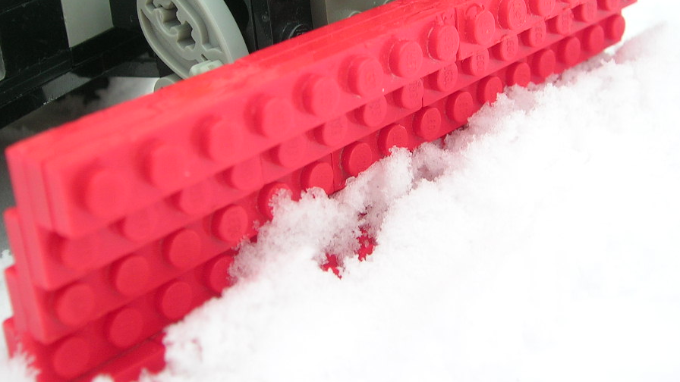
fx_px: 1190
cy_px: 130
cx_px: 339
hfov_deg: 31.9
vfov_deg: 18.2
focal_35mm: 66
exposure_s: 1/102
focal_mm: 8
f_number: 3.2
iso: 50
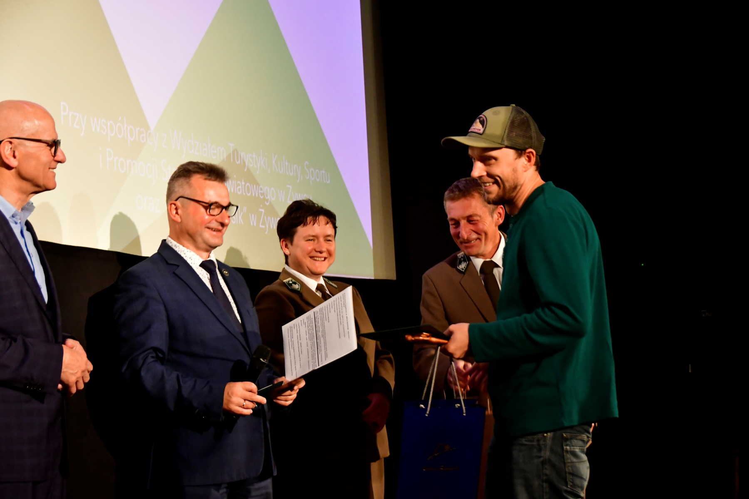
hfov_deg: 24.2
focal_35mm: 84
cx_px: 374
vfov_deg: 16.3
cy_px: 250
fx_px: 1748
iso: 3600
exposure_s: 1/80
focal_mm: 56
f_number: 4.8
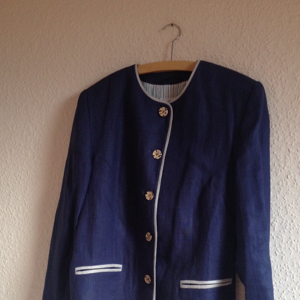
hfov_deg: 36.1
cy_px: 212
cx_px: 152
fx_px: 461
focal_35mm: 47
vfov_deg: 35.5
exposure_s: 1/20
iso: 160
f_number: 2.4
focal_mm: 4.28
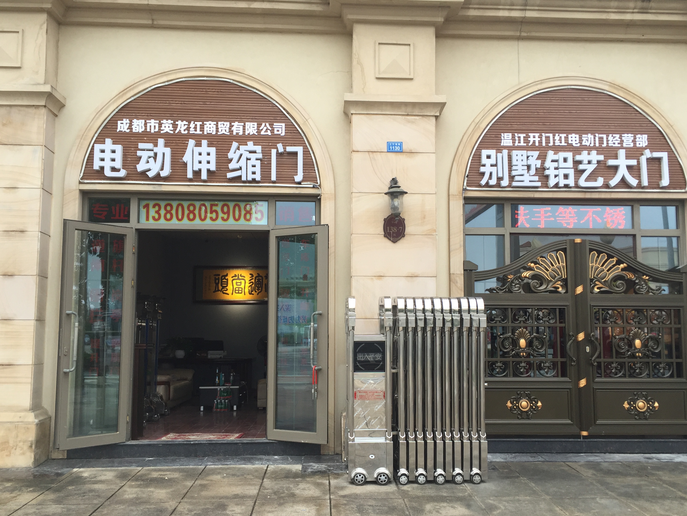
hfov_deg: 56.8
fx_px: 635
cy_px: 278
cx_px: 365
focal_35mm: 32
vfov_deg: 44.1
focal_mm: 4.15
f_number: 2.2
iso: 40
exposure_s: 1/100
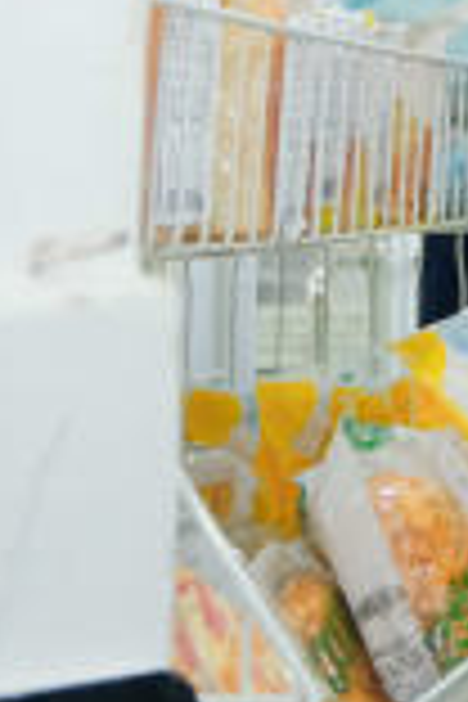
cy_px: -117
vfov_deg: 16.1
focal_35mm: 123
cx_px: 1210
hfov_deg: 9.6
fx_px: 2398
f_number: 4
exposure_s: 1/125
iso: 2500
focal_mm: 19.2
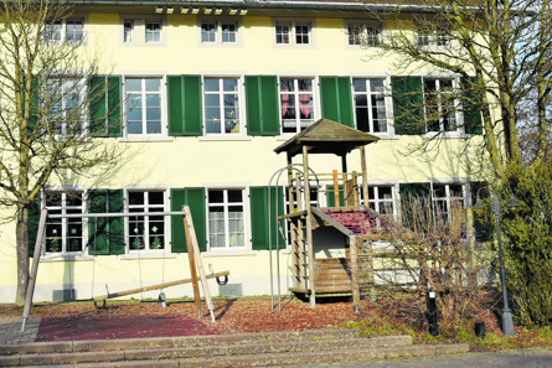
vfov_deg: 23.2
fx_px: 890
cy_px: 94
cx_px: 216
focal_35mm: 58
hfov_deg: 34.3
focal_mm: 30
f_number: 14
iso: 1000
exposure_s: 1/800
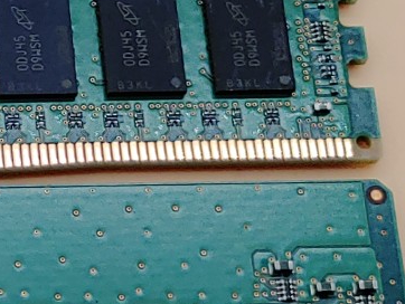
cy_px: 227
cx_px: -329
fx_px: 1815
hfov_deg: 11.7
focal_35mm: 155
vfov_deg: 9.6
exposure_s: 1/120
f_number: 1.8
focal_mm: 4.36
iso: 50
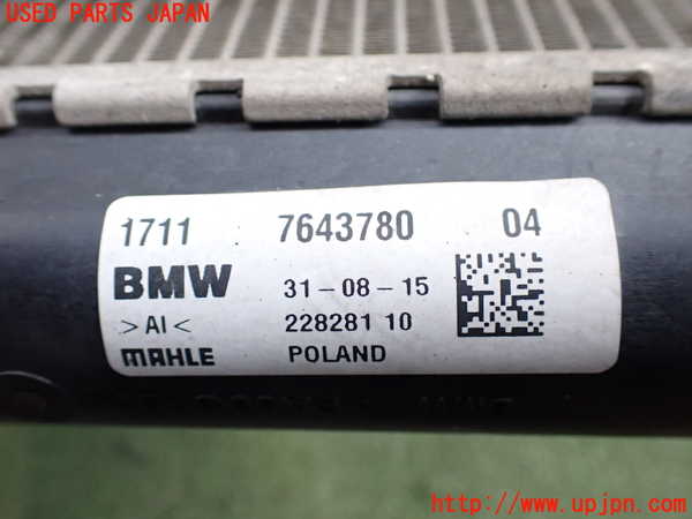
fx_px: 600
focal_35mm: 30
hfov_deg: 60.0
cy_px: 260
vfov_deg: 46.8
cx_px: 346
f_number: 2.3
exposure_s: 1/125
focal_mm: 5.4
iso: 250
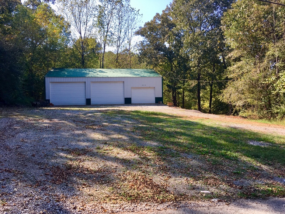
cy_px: 107
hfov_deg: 61.7
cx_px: 142
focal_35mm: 29
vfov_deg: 48.2
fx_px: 239
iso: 25
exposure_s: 1/610
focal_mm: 4.15
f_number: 2.2
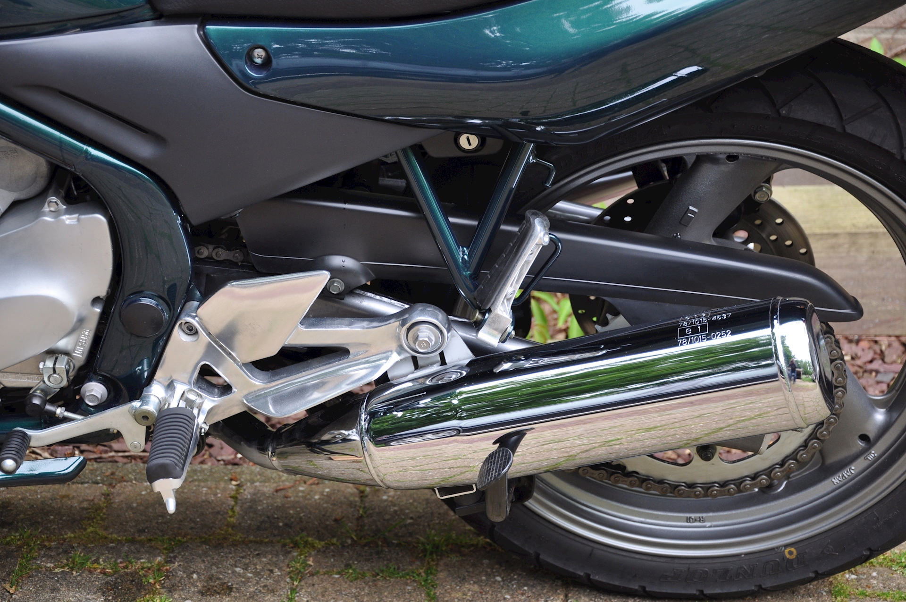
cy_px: 301
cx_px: 453
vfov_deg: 17.4
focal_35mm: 78
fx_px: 1960
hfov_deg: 26.0
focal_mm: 52
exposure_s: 1/125
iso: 400
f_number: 5.6
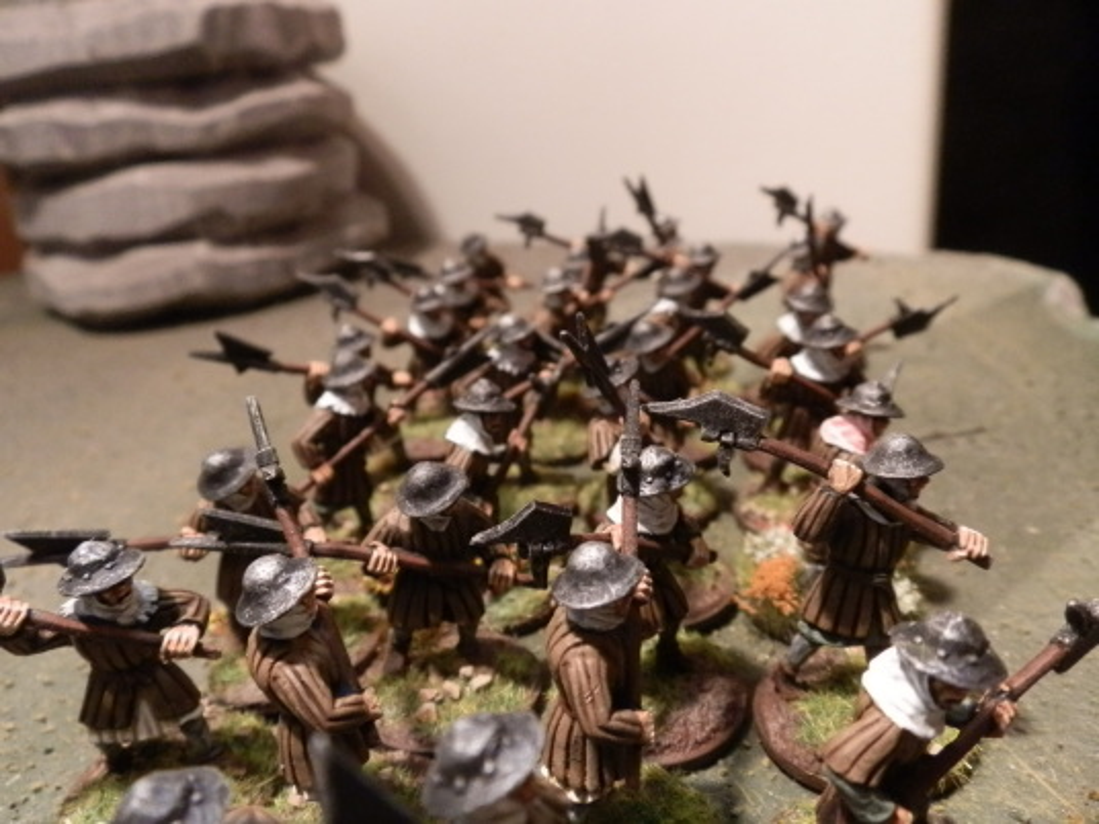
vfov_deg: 49.7
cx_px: 550
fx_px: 889
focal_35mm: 28
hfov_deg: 63.4
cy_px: 412
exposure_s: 1/50
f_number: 3.1
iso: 400
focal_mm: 5
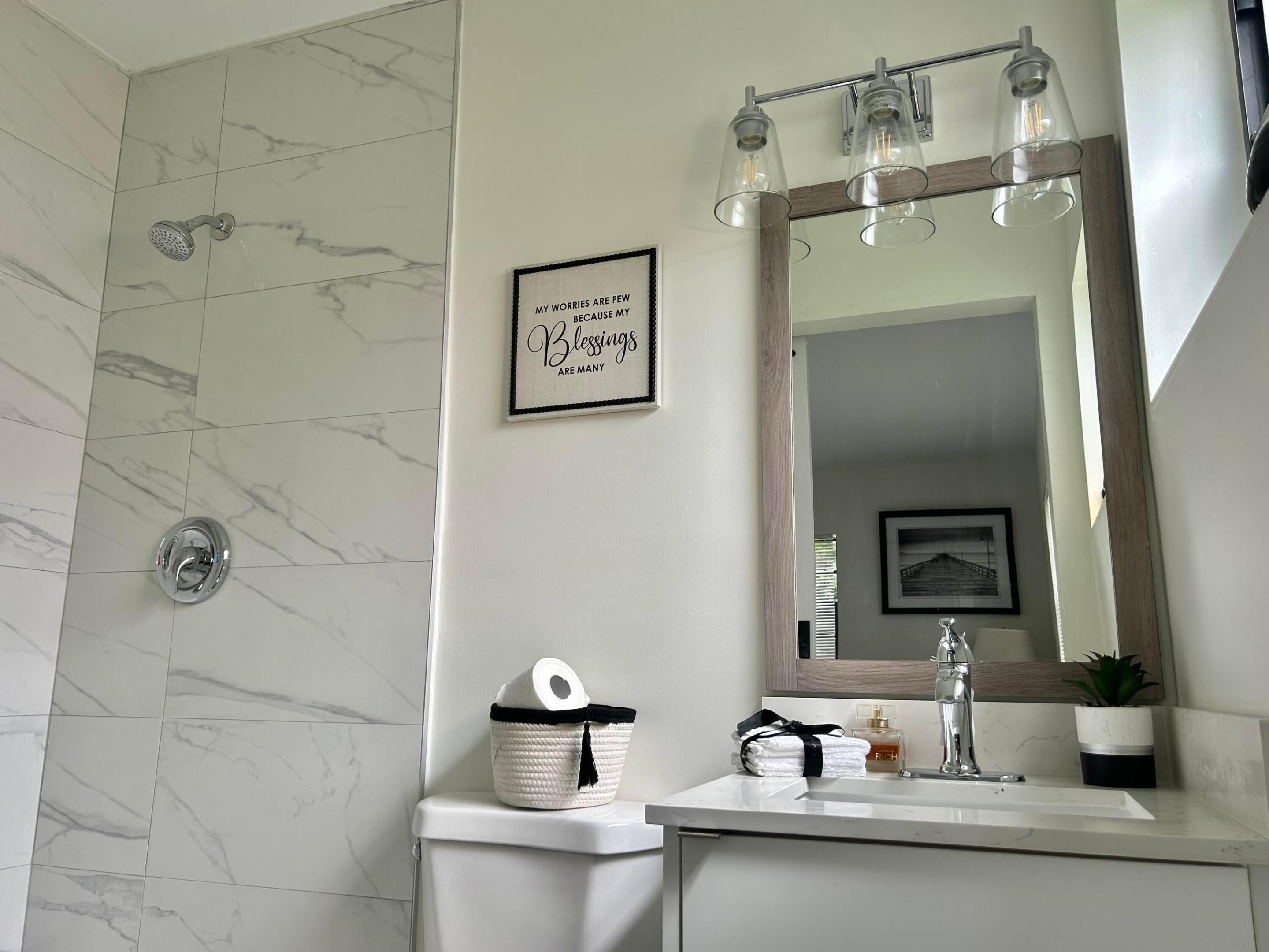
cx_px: 634
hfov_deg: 67.3
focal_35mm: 26
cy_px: 476
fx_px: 953
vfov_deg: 53.1
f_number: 1.5
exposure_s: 1/401
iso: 50
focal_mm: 5.7
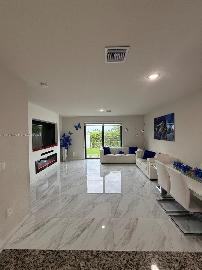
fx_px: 109
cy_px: 135
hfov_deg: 85.7
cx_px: 101
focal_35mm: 14
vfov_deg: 102.1
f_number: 2.2
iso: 64
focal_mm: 2.22
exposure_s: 1/120
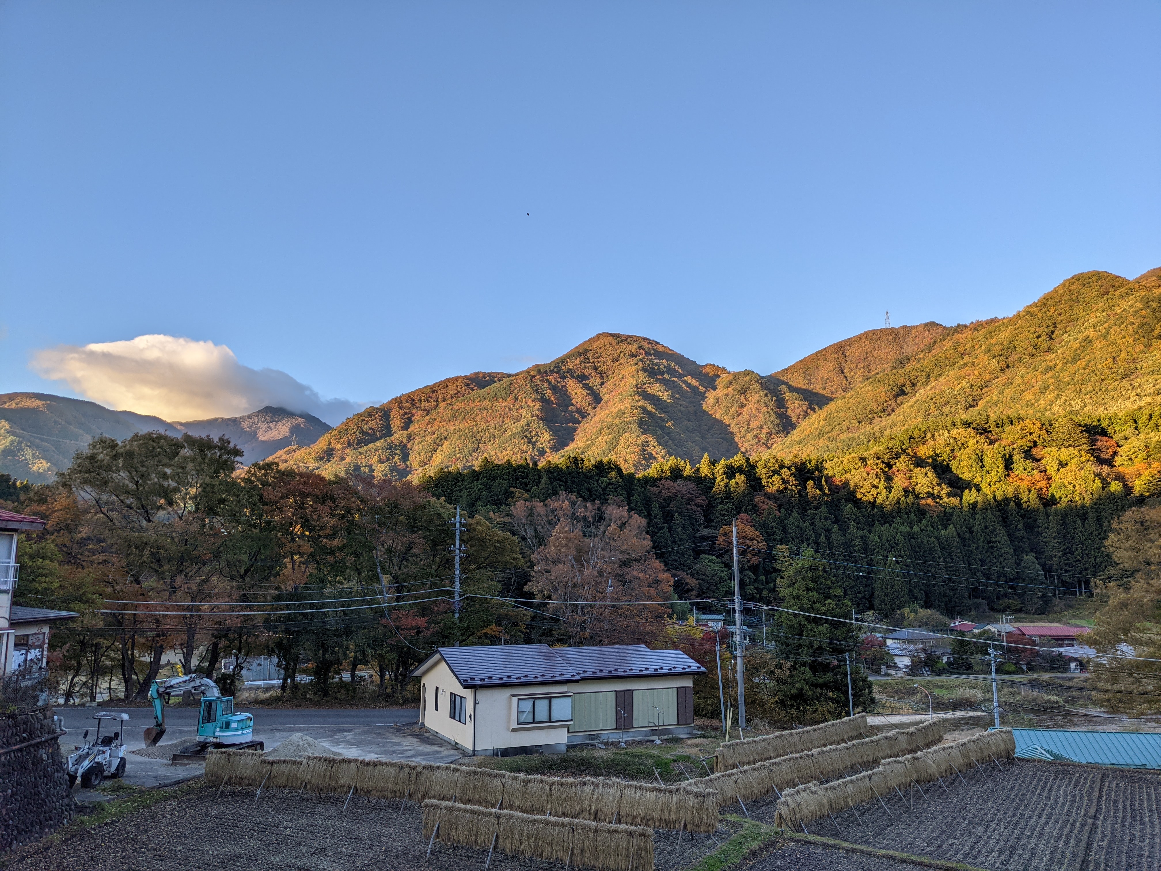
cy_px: 436
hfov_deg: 65.3
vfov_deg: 51.4
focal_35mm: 27
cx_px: 580
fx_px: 906
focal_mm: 4.38
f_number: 1.73
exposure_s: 1/780
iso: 47
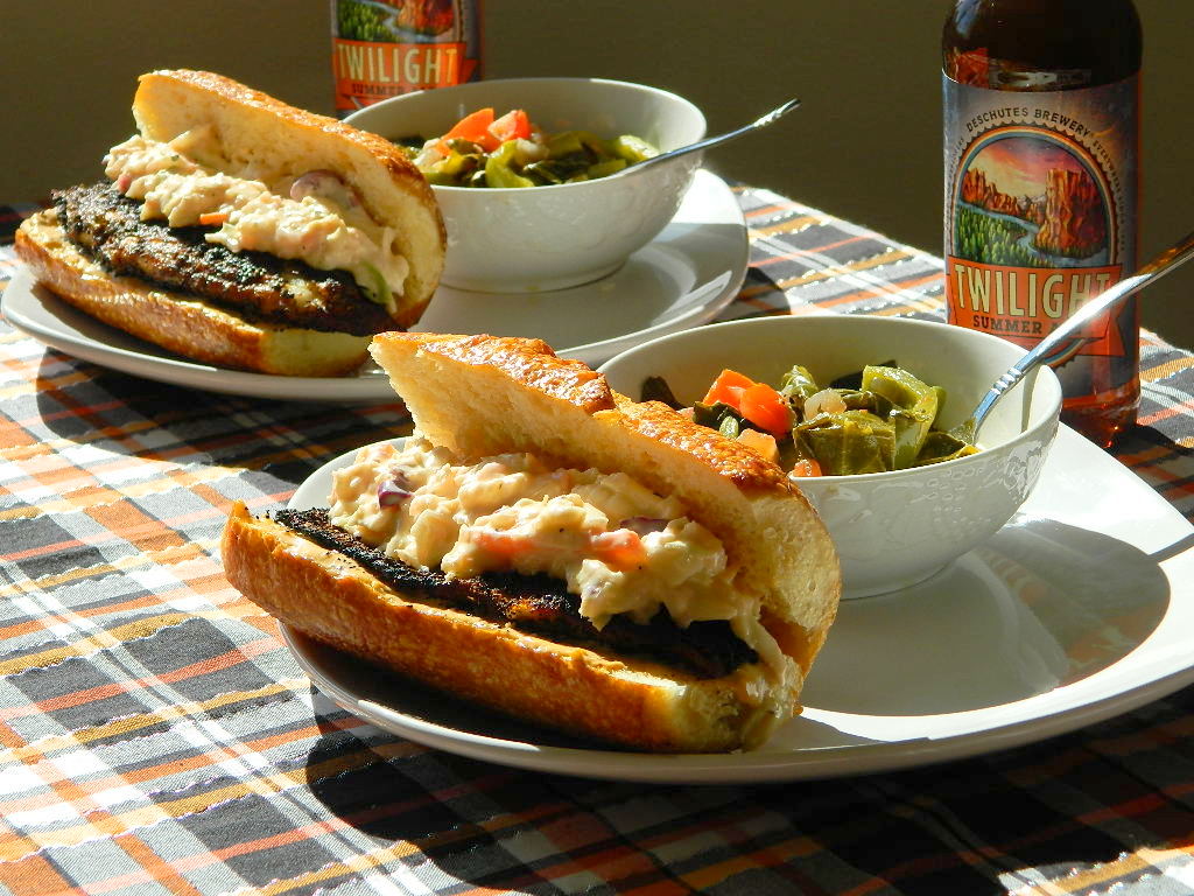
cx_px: 597
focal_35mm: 103
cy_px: 448
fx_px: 3553
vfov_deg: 14.4
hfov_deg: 19.1
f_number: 4.5
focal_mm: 18.6
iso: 80
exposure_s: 1/200
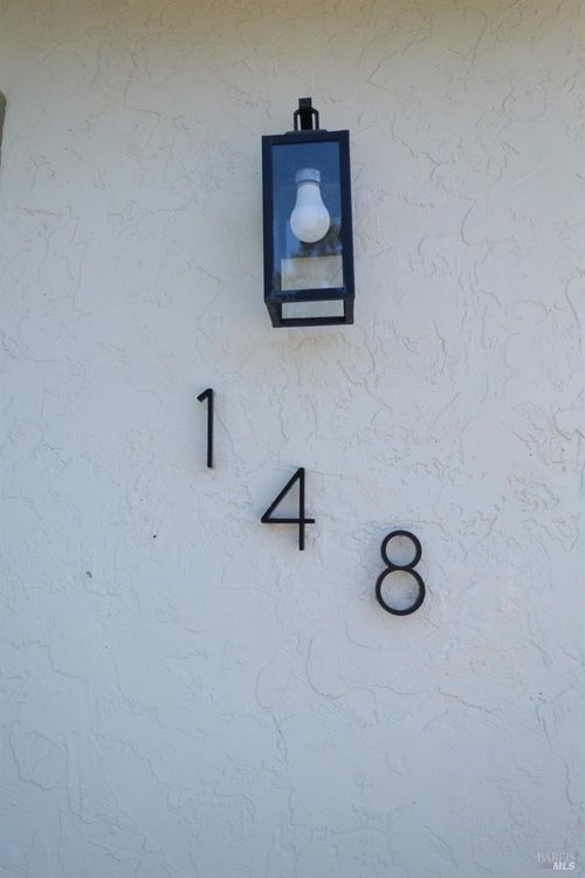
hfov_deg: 47.9
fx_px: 658
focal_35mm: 27
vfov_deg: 67.4
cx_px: 292
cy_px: 439
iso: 1600
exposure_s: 1/4000
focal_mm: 18.2
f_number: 4
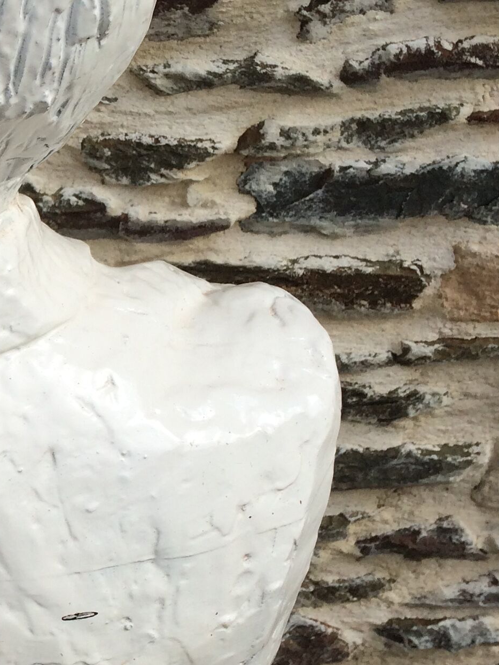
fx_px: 1461
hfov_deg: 18.2
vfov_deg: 25.6
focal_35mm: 76
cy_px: 375
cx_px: -131
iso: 32
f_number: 2.2
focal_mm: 4.15
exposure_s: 1/3425
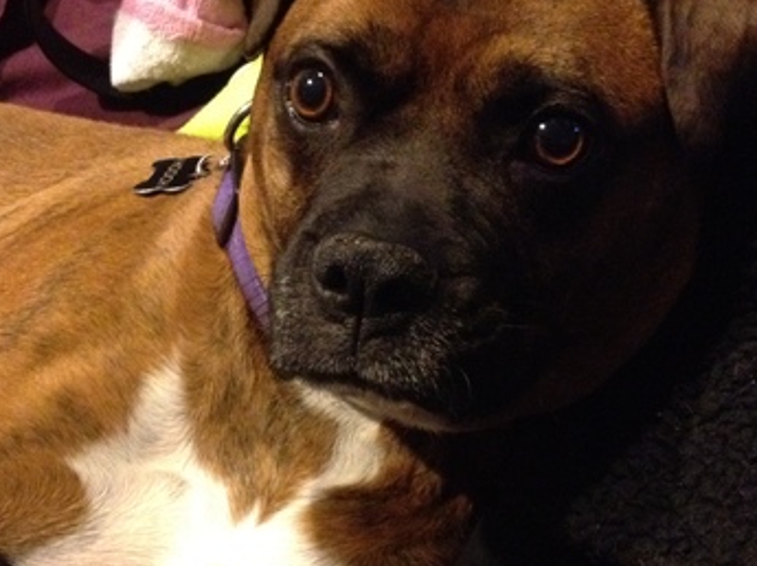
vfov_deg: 22.4
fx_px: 1420
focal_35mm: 65
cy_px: 382
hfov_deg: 29.8
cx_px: 325
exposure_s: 1/15
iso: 800
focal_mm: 4.28
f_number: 2.4
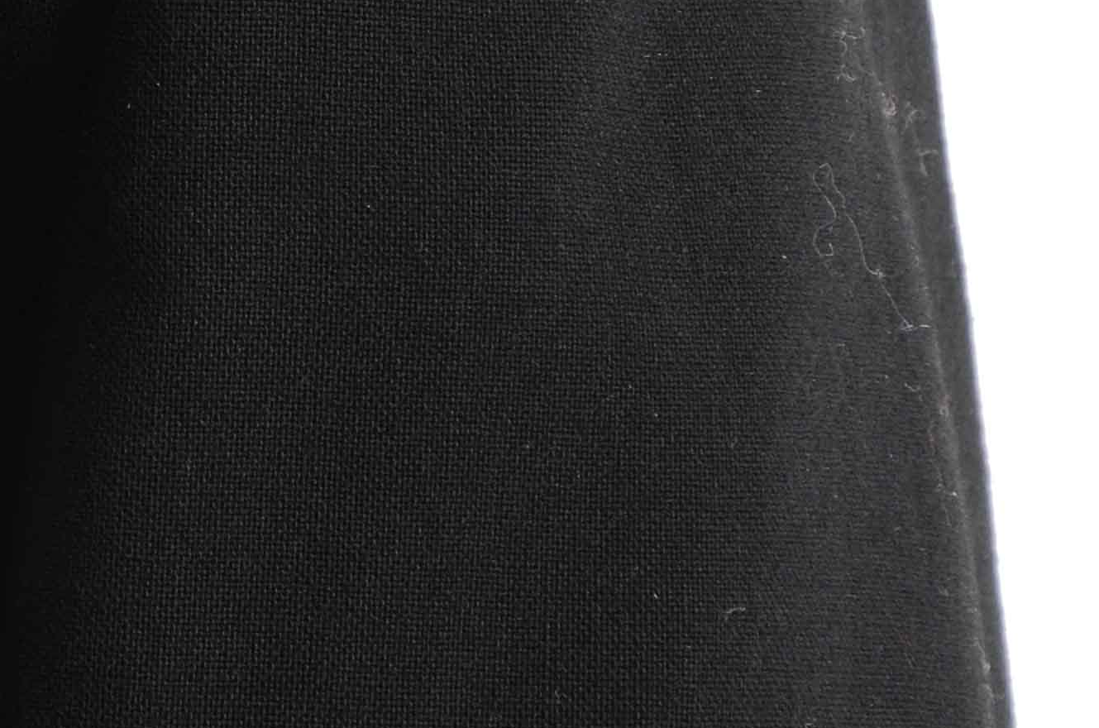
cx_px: -530
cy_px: -135
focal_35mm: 584
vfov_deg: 2.3
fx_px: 17785
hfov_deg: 3.5
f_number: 9
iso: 200
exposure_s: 1/160
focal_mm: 105
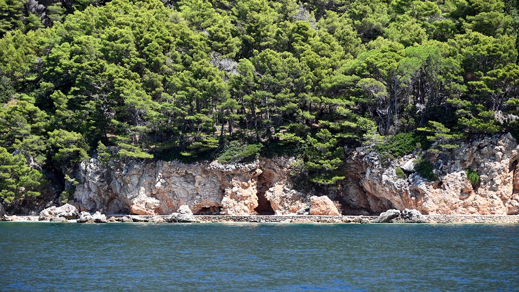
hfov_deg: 18.2
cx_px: 261
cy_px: 122
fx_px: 1624
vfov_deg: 10.3
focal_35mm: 118
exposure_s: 1/320
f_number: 4.8
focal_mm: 112
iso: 100
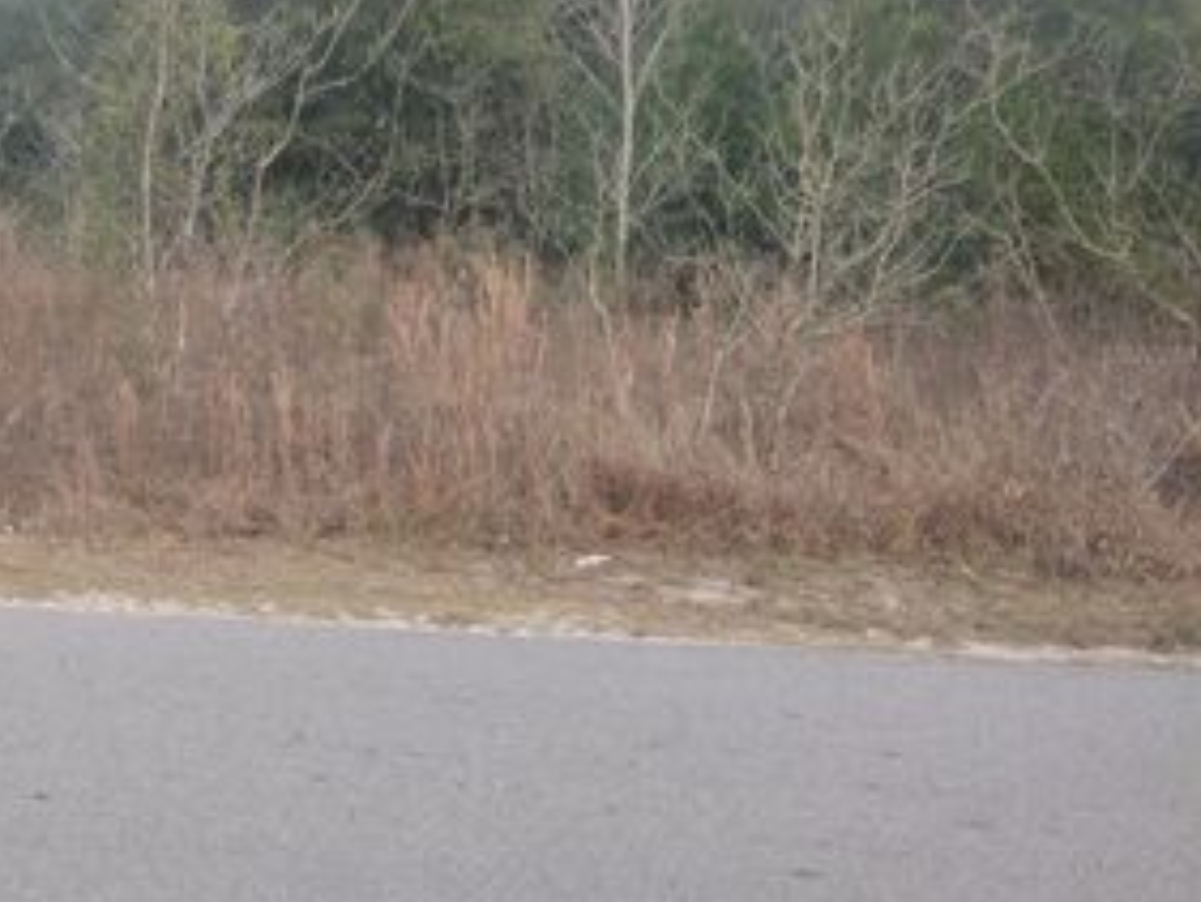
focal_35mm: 48
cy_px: 353
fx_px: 1666
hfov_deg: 37.5
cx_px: 158
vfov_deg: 30.2
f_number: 1.7
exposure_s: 1/132
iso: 100
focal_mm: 4.71
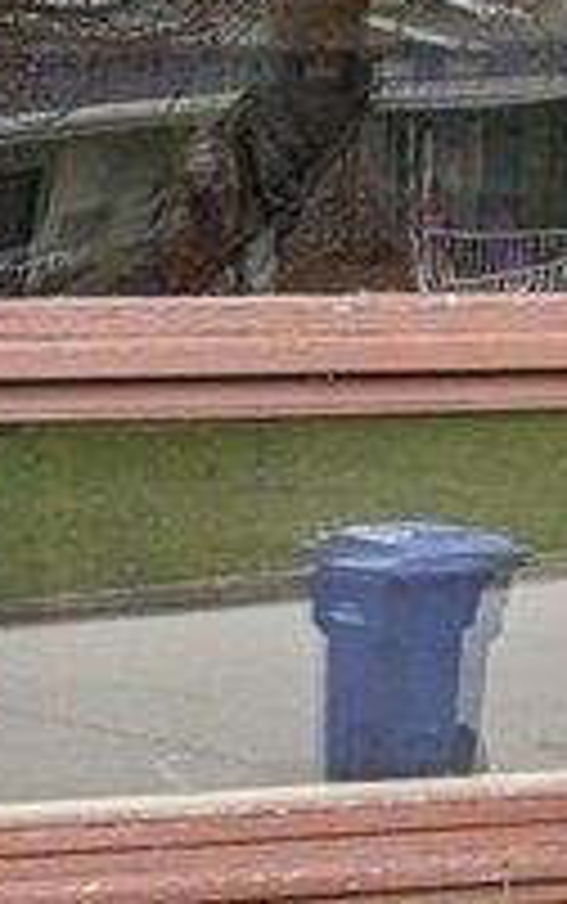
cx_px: 940
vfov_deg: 8.5
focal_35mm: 228
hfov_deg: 5.7
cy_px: -1167
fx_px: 5625
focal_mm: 22
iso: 400
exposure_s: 1/320
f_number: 8
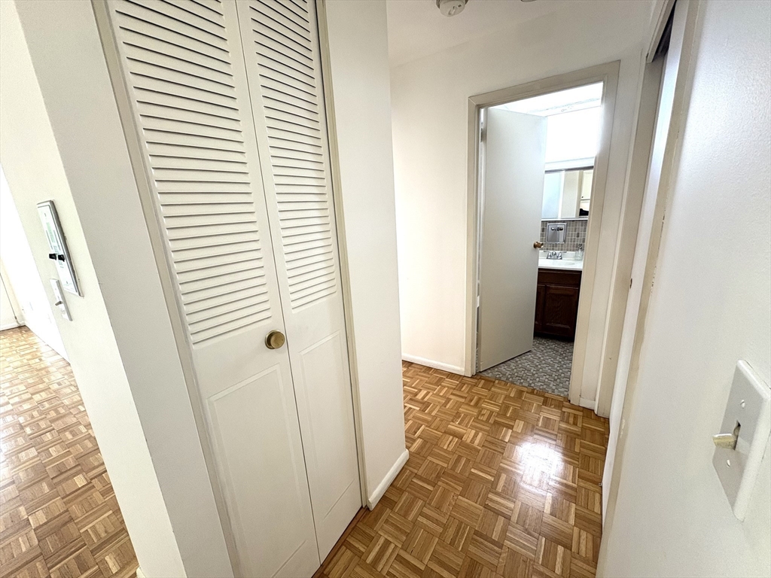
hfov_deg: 102.1
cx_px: 386
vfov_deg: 85.7
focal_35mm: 14
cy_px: 289
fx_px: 312
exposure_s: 1/60
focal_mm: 2.22
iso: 125
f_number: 2.2
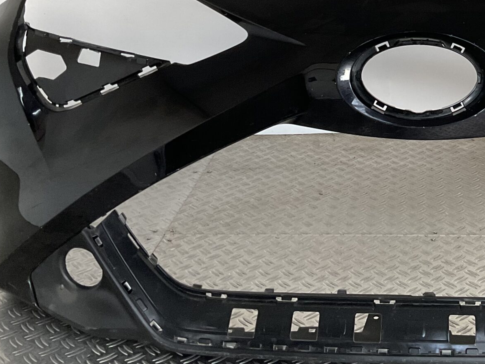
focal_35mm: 63
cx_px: 429
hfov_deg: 29.5
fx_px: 883
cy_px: 37
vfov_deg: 22.7
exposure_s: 1/100
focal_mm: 3
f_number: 1.8
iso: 64
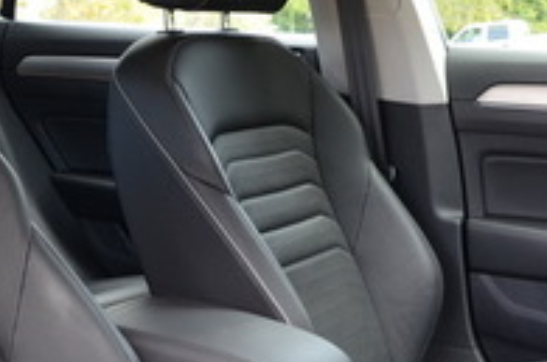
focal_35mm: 74
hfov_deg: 27.4
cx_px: 250
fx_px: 1122
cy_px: 347
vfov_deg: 18.0
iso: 800
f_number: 5.6
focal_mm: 24
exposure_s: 1/125
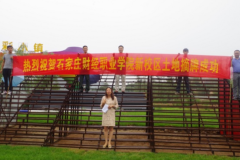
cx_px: 120
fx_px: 207
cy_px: 80
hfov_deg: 60.3
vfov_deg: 42.3
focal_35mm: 31
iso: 800
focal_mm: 21.25
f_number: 14
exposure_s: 1/160
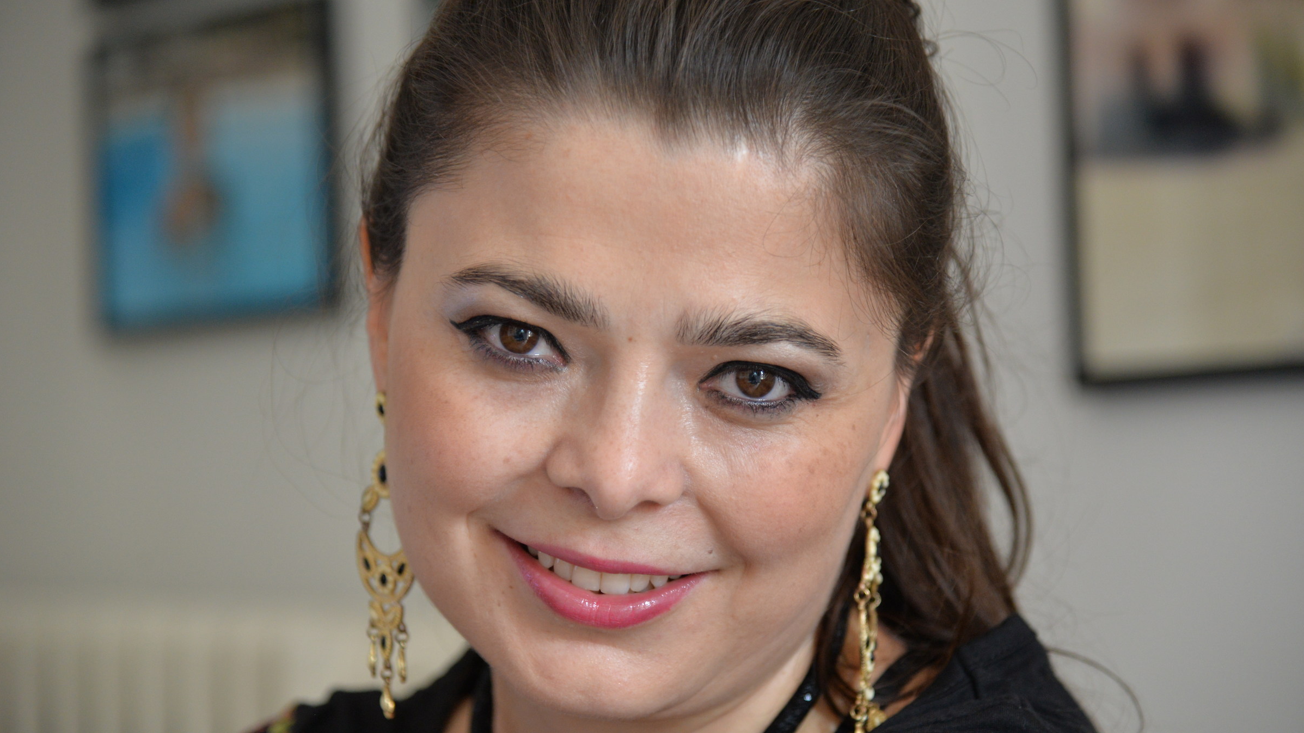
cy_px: 407
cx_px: 651
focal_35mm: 126
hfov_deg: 17.0
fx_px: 4357
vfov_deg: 9.6
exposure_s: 1/125
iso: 1600
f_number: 4
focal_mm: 120
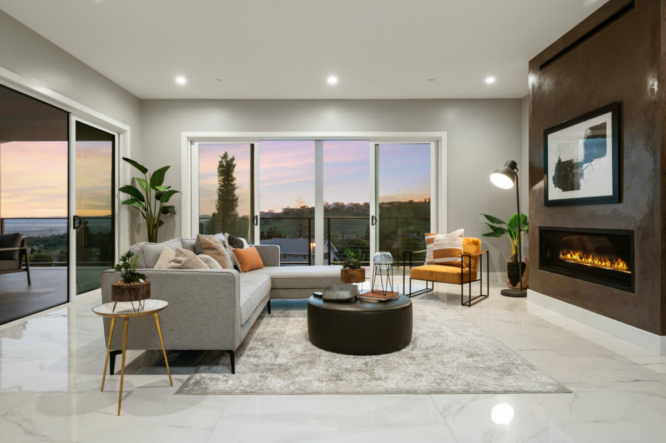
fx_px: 379
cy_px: 222
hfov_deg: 82.6
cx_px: 333
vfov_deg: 60.6
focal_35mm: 20
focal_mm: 20.5
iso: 400
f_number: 9
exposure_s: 1/2.5
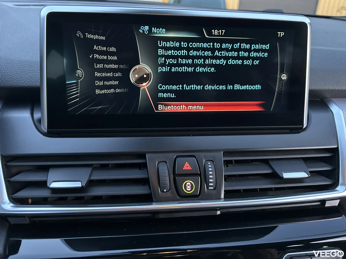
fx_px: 260
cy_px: 130
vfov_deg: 53.1
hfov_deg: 67.3
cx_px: 173
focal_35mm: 26
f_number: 1.5
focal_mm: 5.7
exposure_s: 1/30
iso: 500
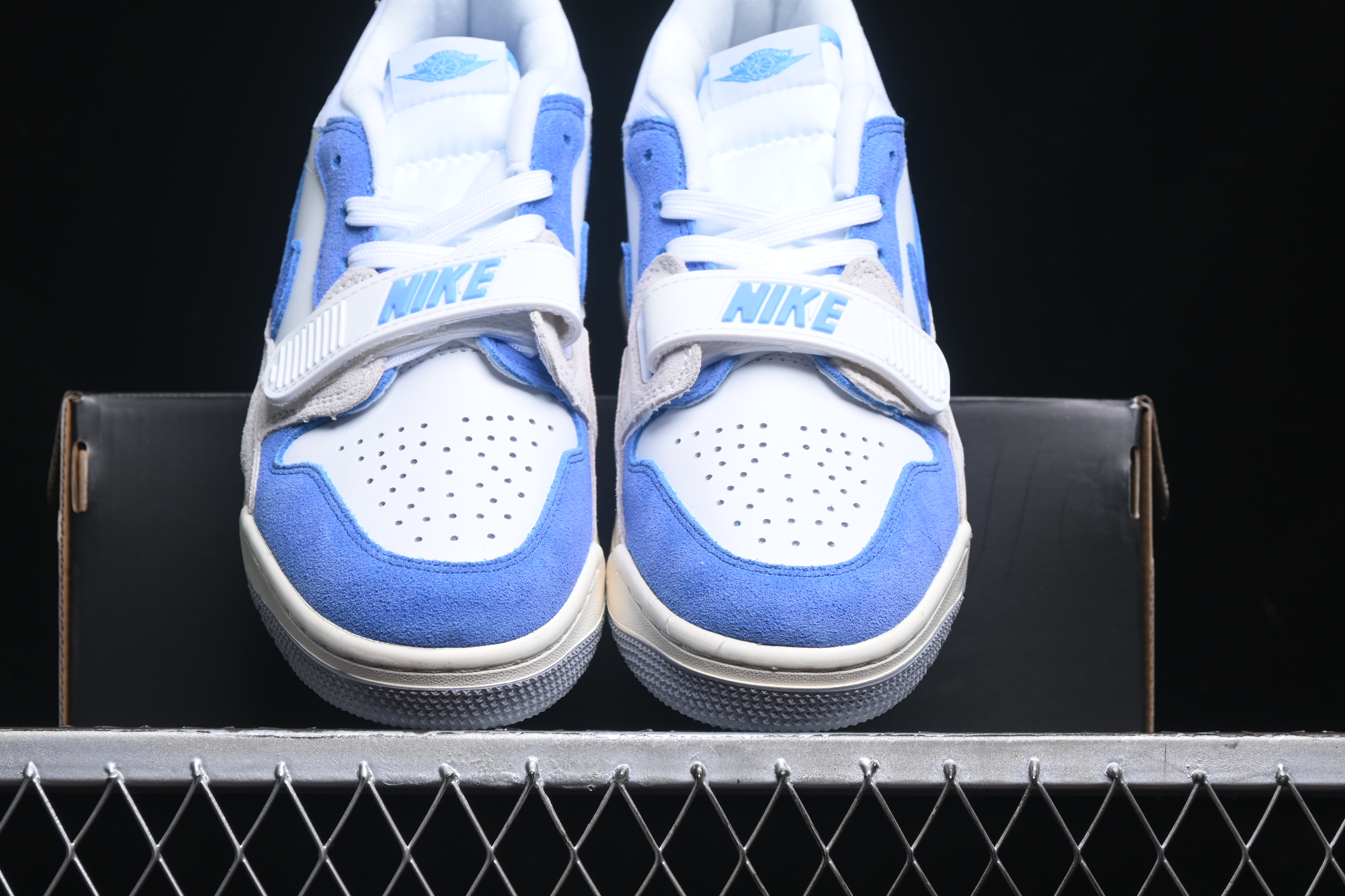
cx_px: 603
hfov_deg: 24.2
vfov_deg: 16.3
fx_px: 3138
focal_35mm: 84
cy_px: 417
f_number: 6.3
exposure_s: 1/50
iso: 160
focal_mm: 50
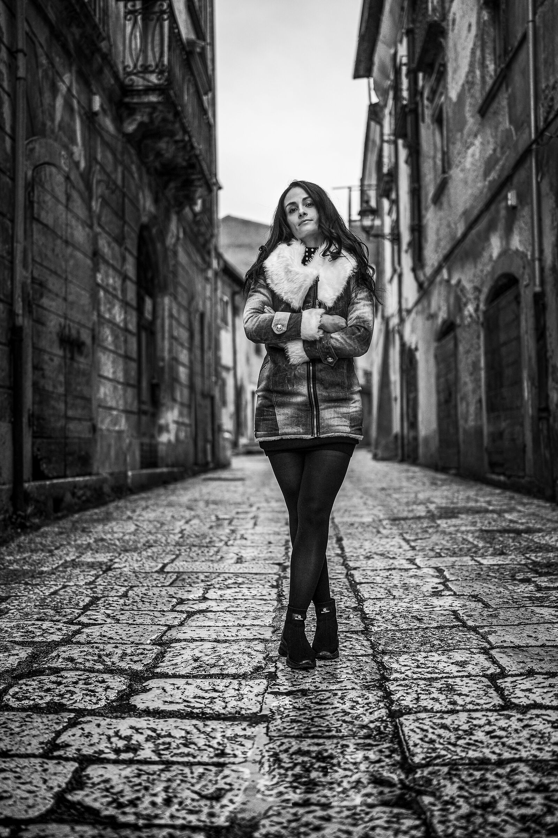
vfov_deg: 54.4
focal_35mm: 35
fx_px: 814
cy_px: 419
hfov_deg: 37.9
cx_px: 279
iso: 320
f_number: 1.4
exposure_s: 1/1000
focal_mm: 35
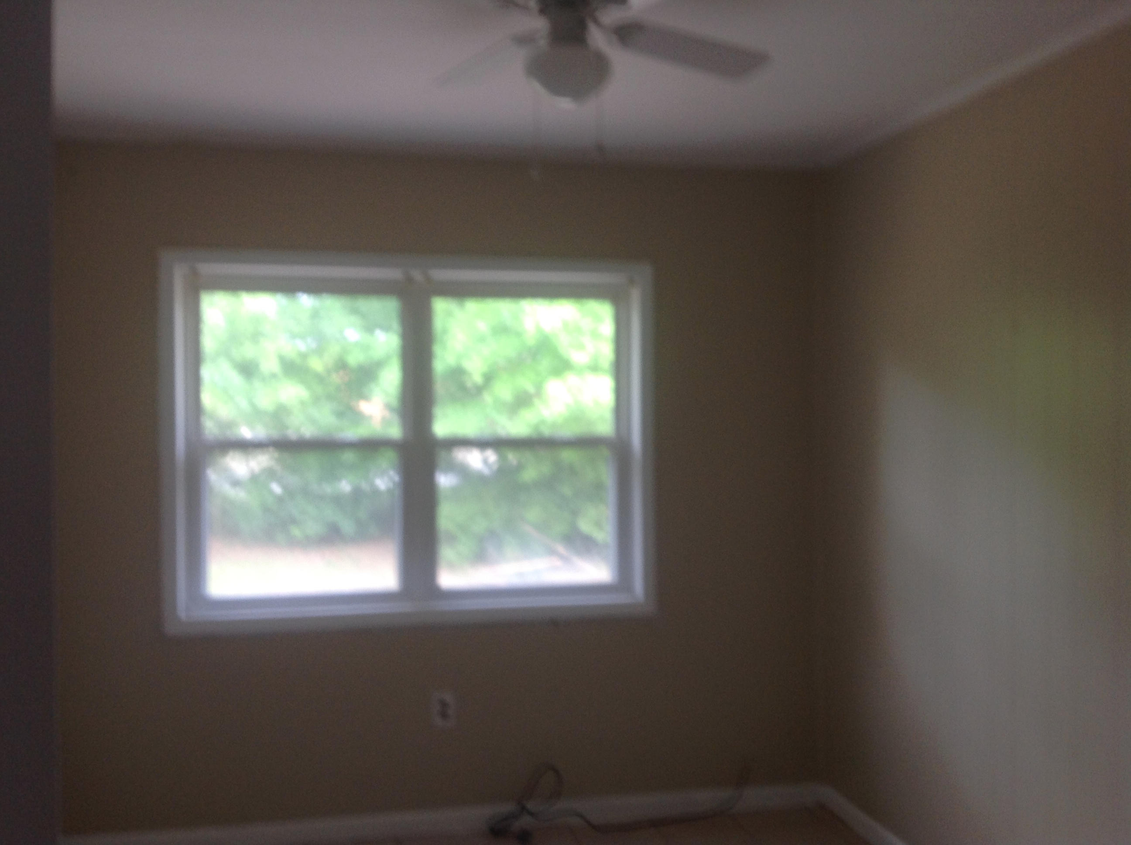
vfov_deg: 40.6
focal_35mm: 35
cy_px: 422
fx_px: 1142
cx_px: 566
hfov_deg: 52.7
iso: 64
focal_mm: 4.28
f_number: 2.4
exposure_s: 1/60
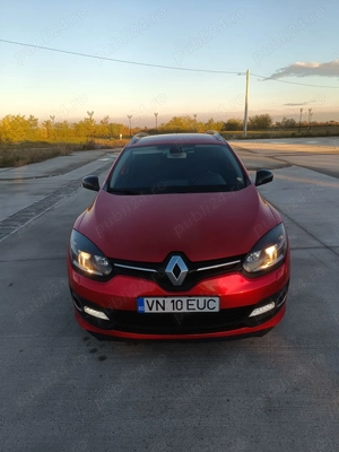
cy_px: 226
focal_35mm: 24
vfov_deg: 71.6
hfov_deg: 56.8
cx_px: 170
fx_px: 313
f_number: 1.88
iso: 53
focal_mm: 5.59
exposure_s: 1/252
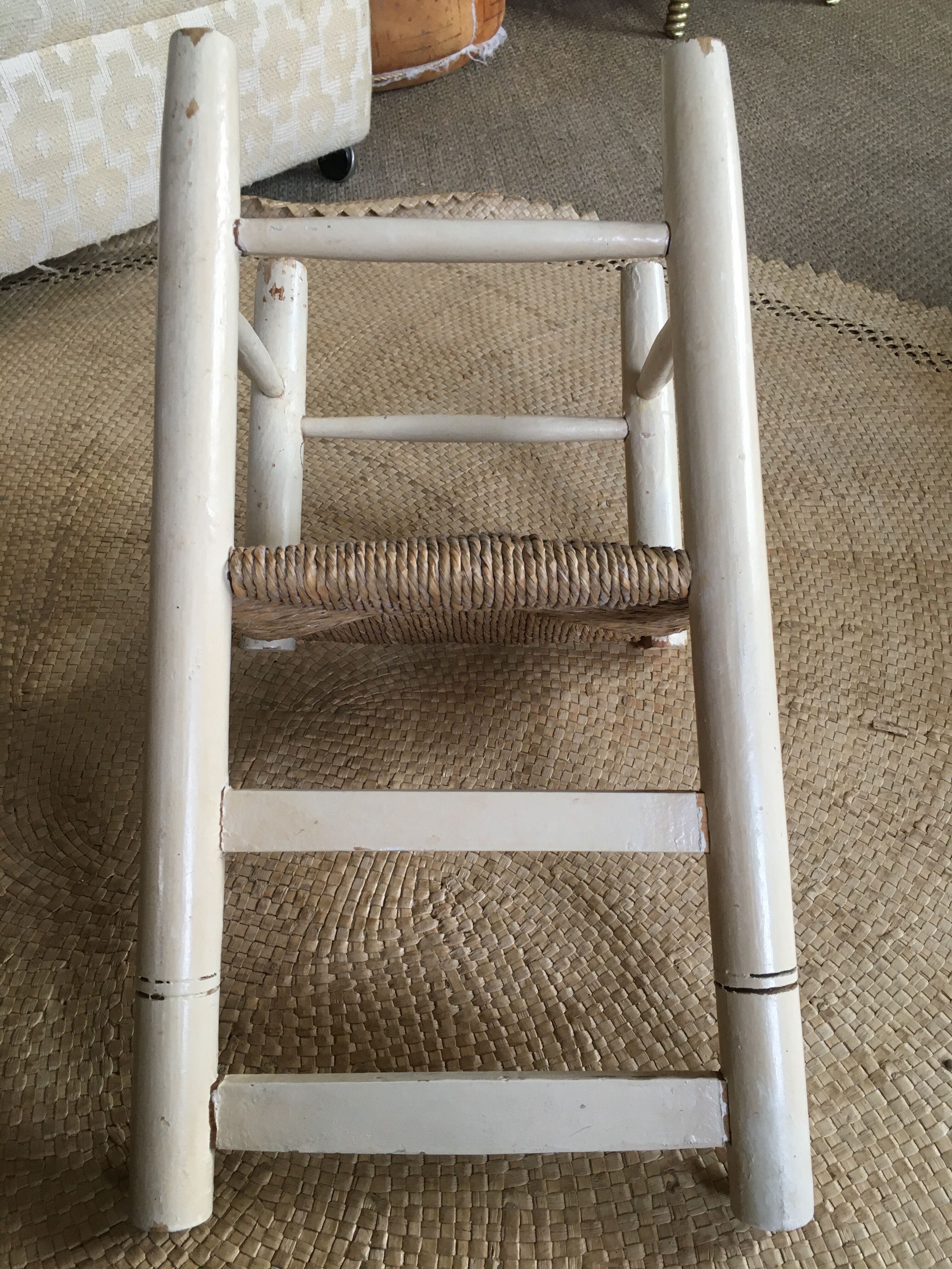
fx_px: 1063
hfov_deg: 48.2
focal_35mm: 29
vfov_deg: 61.7
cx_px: 476
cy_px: 634
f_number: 2.2
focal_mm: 4.15
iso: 80
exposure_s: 1/33
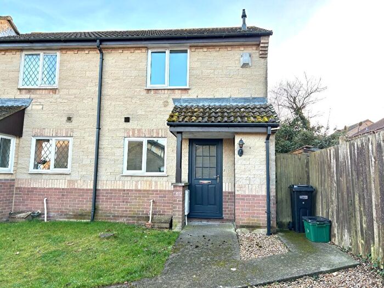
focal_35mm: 26
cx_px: 192
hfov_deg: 67.3
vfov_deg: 53.1
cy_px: 144
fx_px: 288
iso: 50
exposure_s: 1/304
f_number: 1.5
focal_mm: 5.7
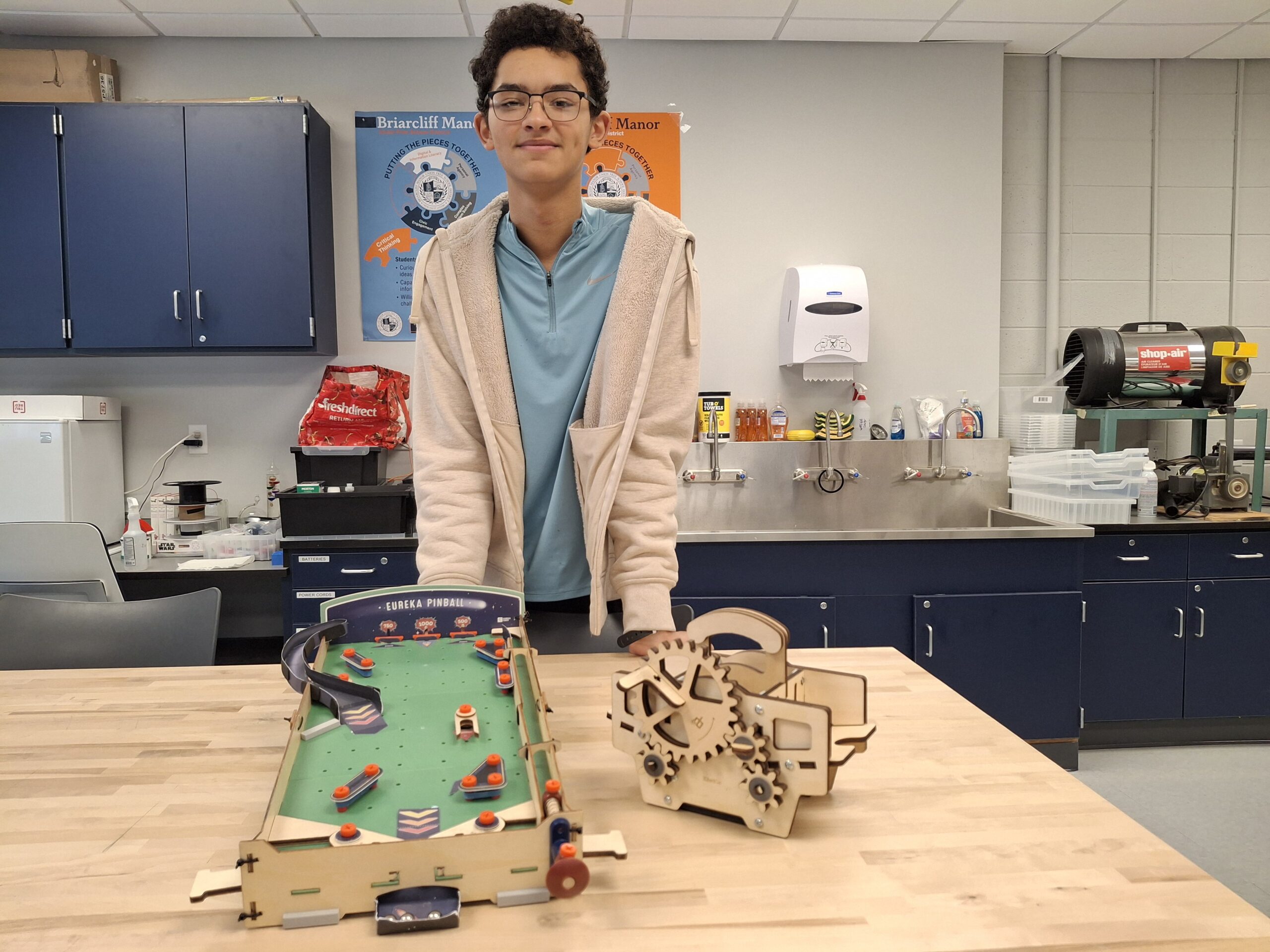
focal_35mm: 25
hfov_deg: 69.4
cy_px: 476
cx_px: 635
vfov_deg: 54.9
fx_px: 917
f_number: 1.8
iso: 125
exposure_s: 1/120
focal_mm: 4.69
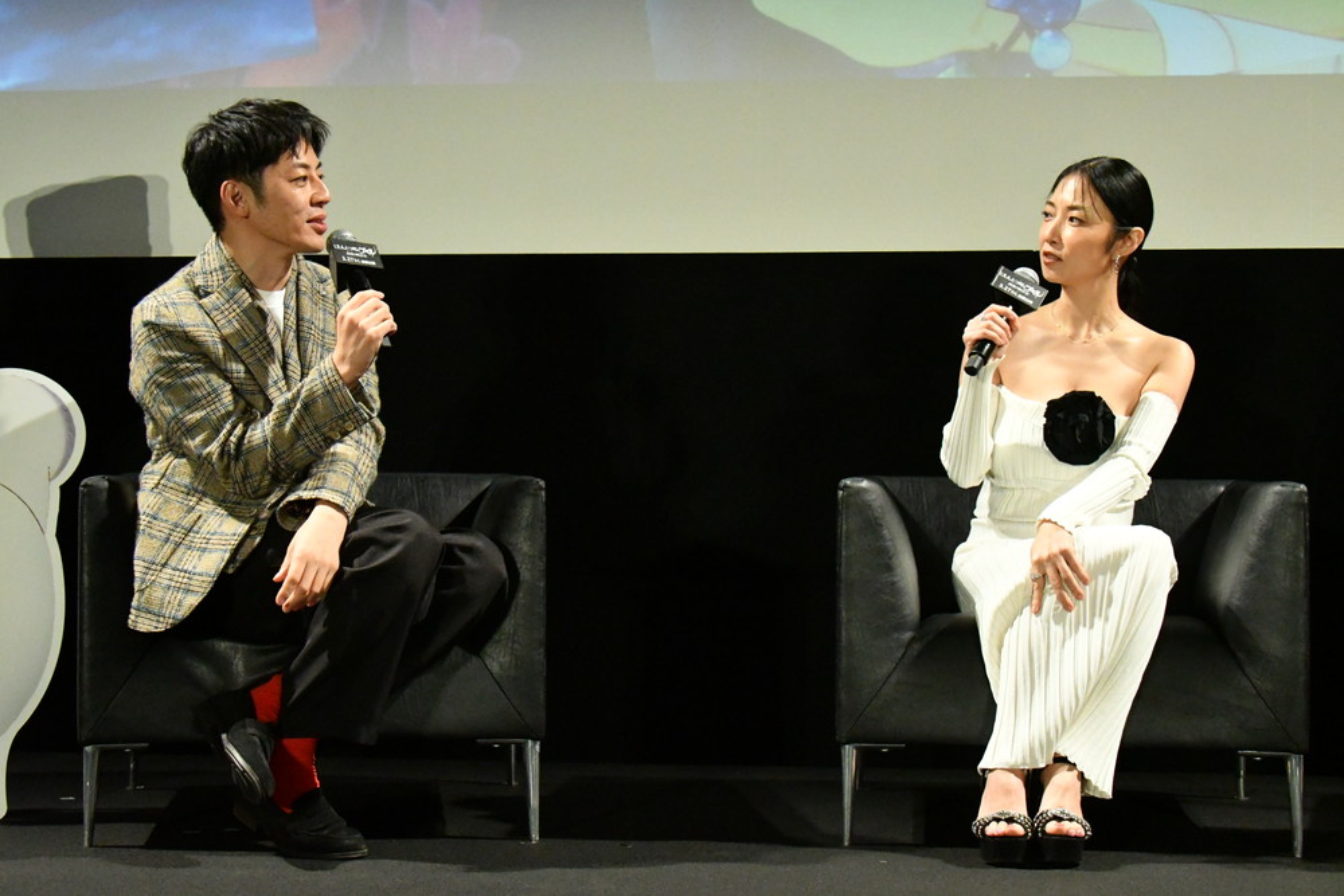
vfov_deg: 22.6
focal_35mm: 60
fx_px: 2240
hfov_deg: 33.4
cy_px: 448
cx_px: 672
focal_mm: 40
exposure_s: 1/250
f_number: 9
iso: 8000
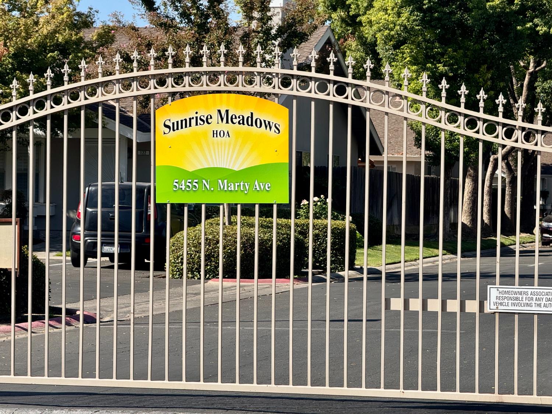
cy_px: 207
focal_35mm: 120
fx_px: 1914
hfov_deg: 16.4
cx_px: 276
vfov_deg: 12.3
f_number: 2.8
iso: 50
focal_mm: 15.66
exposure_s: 1/1114
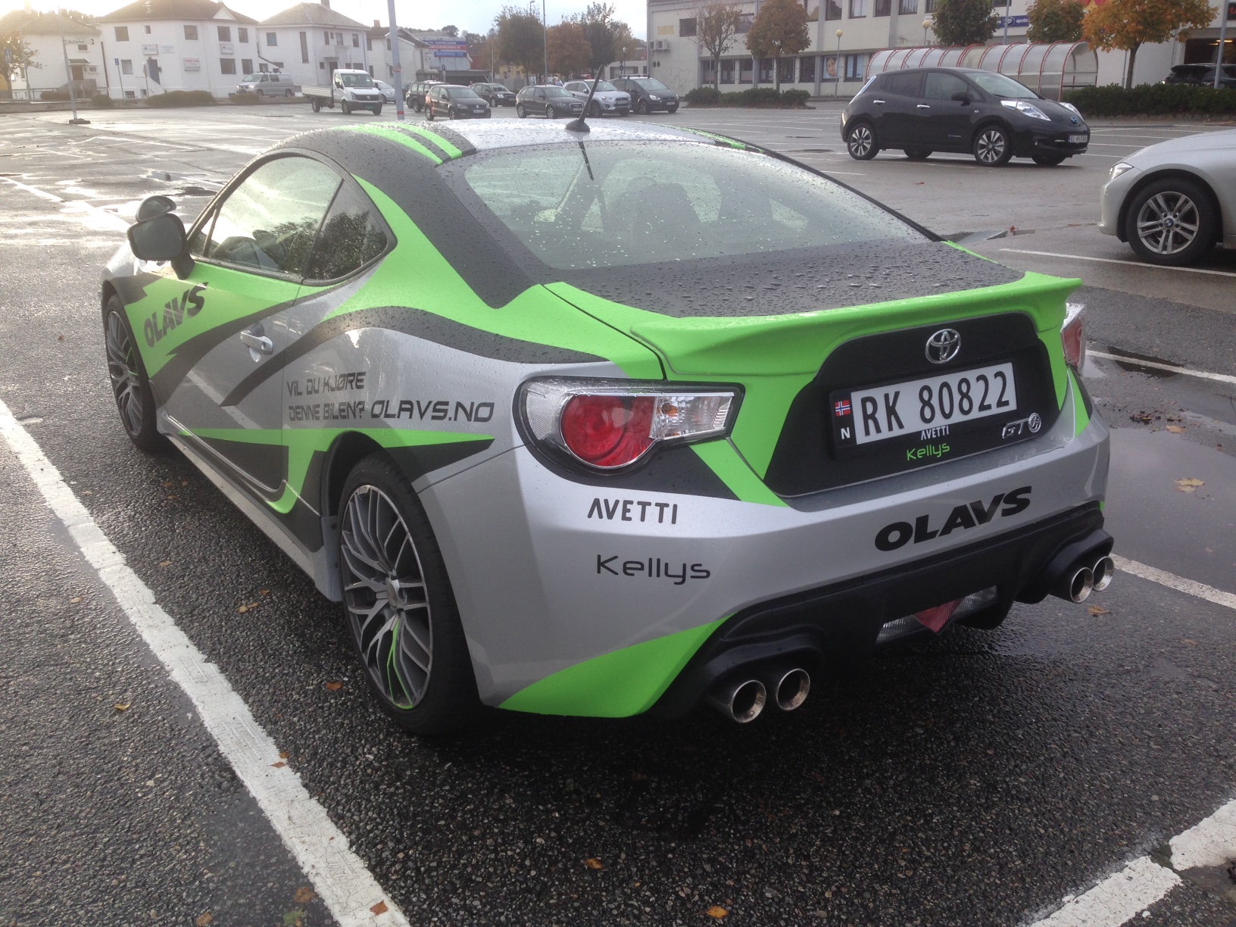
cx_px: 618
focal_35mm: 33
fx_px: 1178
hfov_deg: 55.4
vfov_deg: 42.9
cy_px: 464
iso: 50
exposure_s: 1/198
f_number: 2.4
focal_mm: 4.12
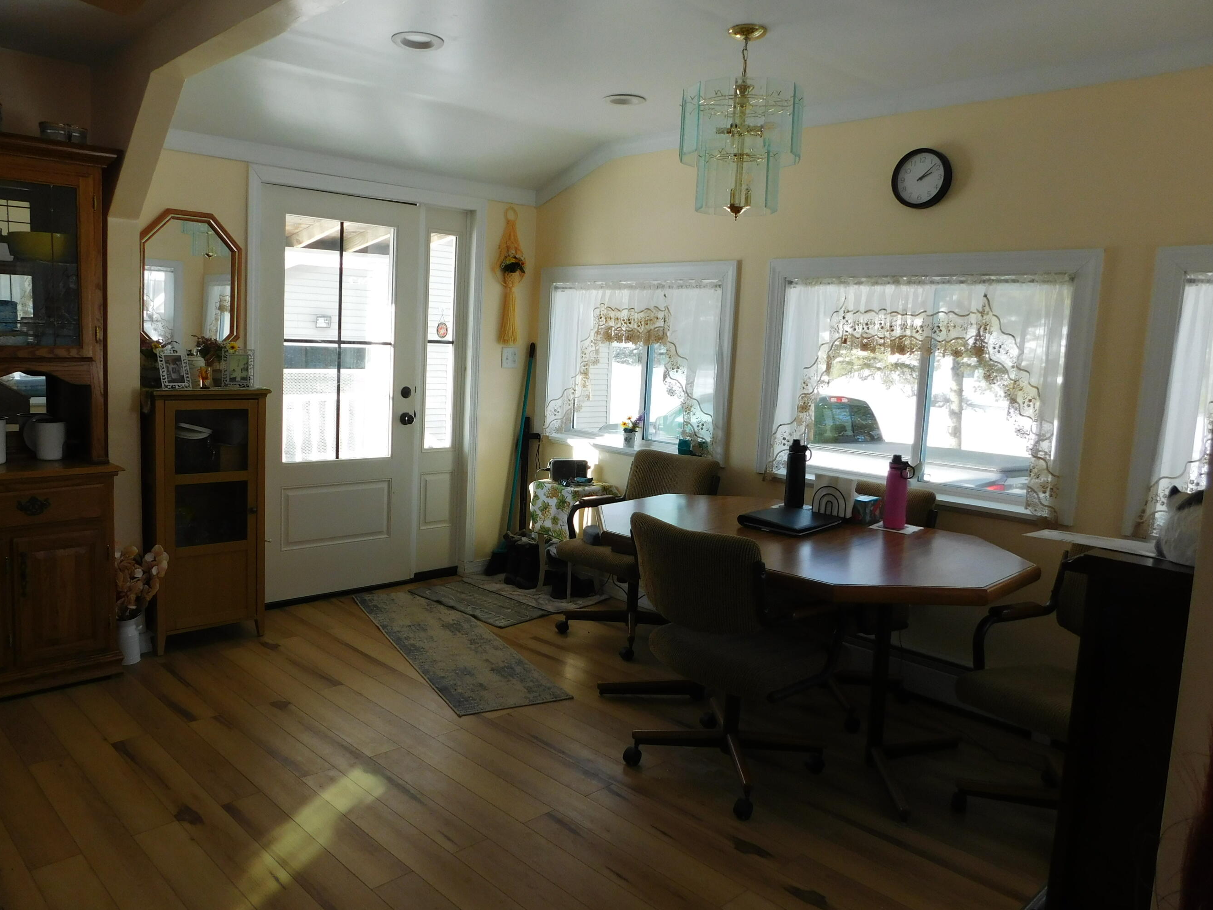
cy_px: 452
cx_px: 530
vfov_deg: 53.1
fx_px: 911
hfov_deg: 67.1
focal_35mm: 26
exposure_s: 1/200
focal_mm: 4
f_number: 3
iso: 125
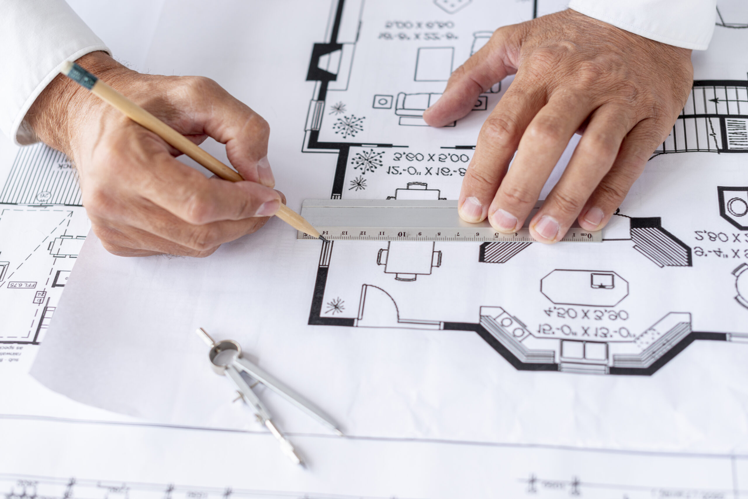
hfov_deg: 39.6
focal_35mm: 50
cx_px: 374
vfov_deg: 27.0
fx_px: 1039
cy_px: 250
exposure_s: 1/160
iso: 250
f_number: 3.2
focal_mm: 50
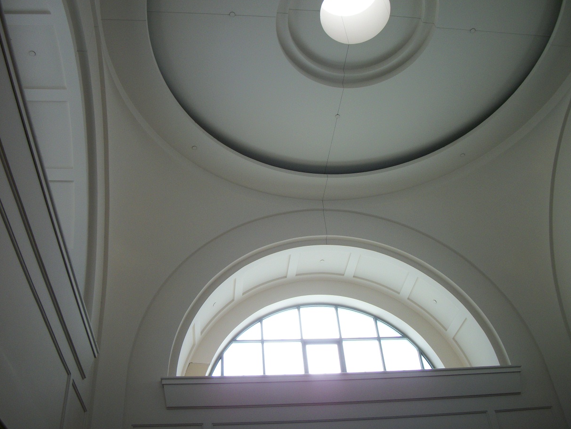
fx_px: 561
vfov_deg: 41.8
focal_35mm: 34
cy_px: 215
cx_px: 286
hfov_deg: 54.0
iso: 80
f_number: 8.8
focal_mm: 5.7
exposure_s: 1/80
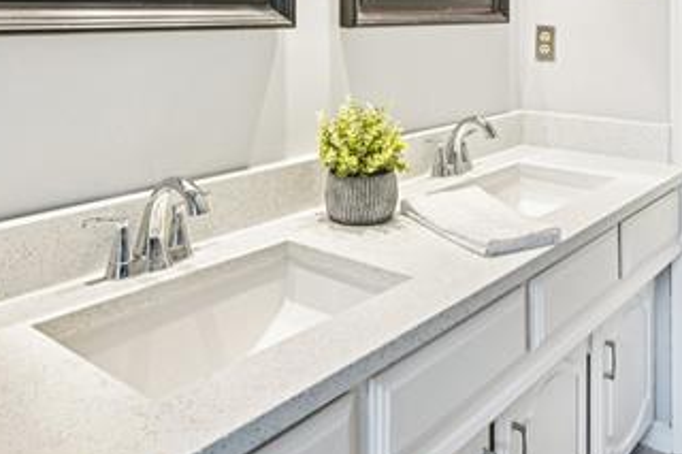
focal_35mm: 35
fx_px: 663
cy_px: 17
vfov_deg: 34.9
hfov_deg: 54.0
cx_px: 418
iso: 400
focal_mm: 17.5
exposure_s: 1/13
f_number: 8
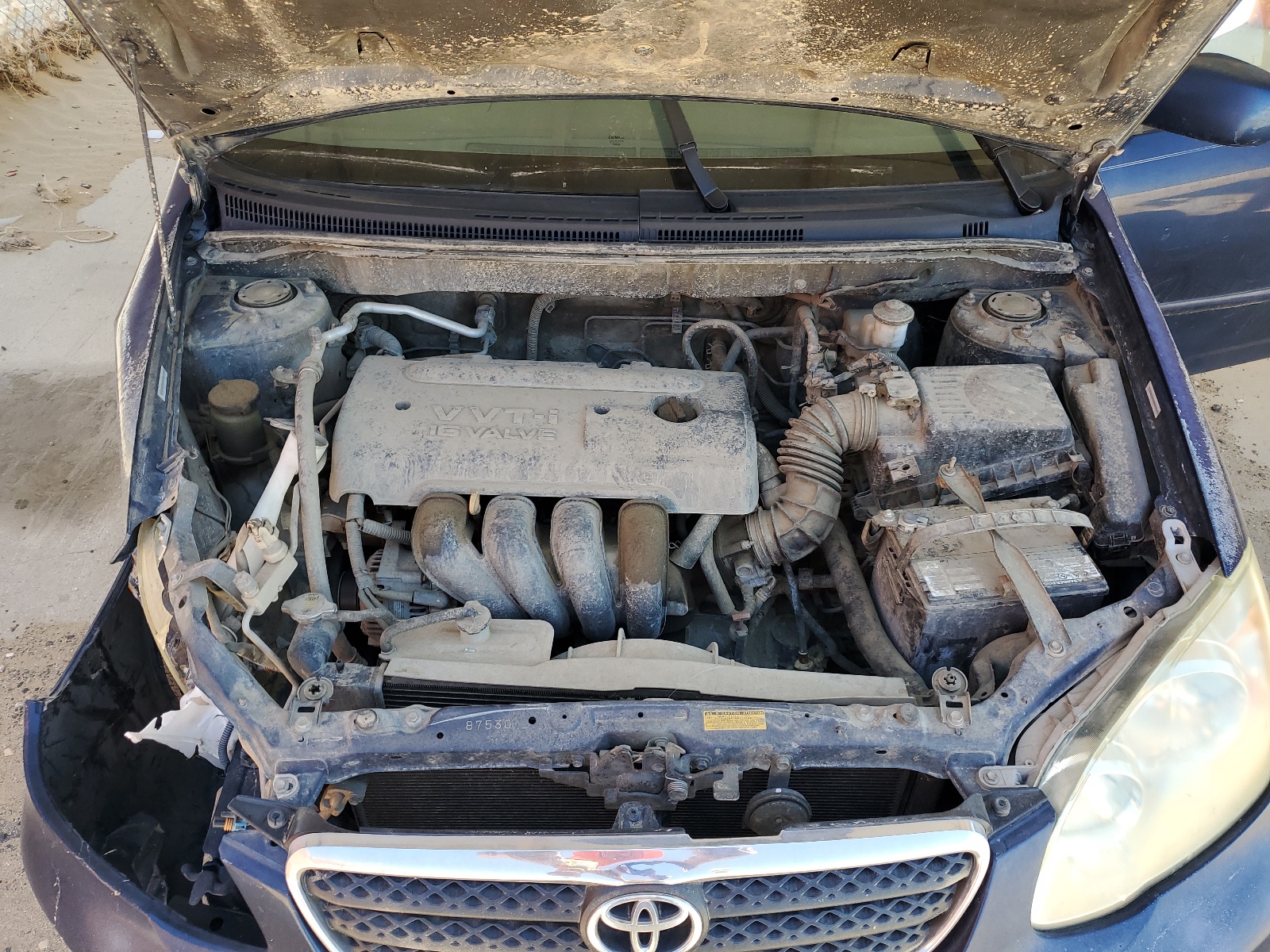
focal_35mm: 26
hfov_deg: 67.3
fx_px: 954
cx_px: 635
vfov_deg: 53.1
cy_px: 476
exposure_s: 1/294
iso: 50
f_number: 1.5
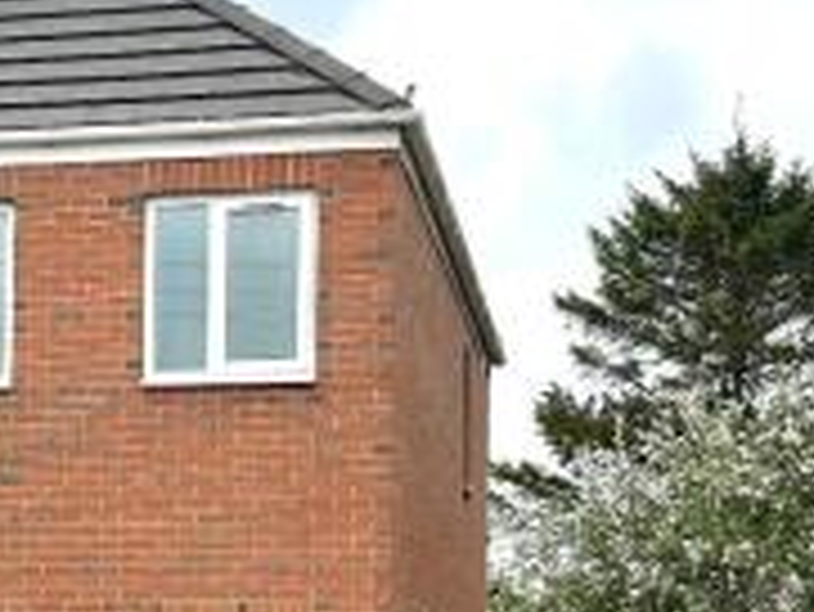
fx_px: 2635
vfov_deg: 13.1
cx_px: -74
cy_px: 551
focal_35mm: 112
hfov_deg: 17.0
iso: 64
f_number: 1.78
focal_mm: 6.86
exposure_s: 1/2070
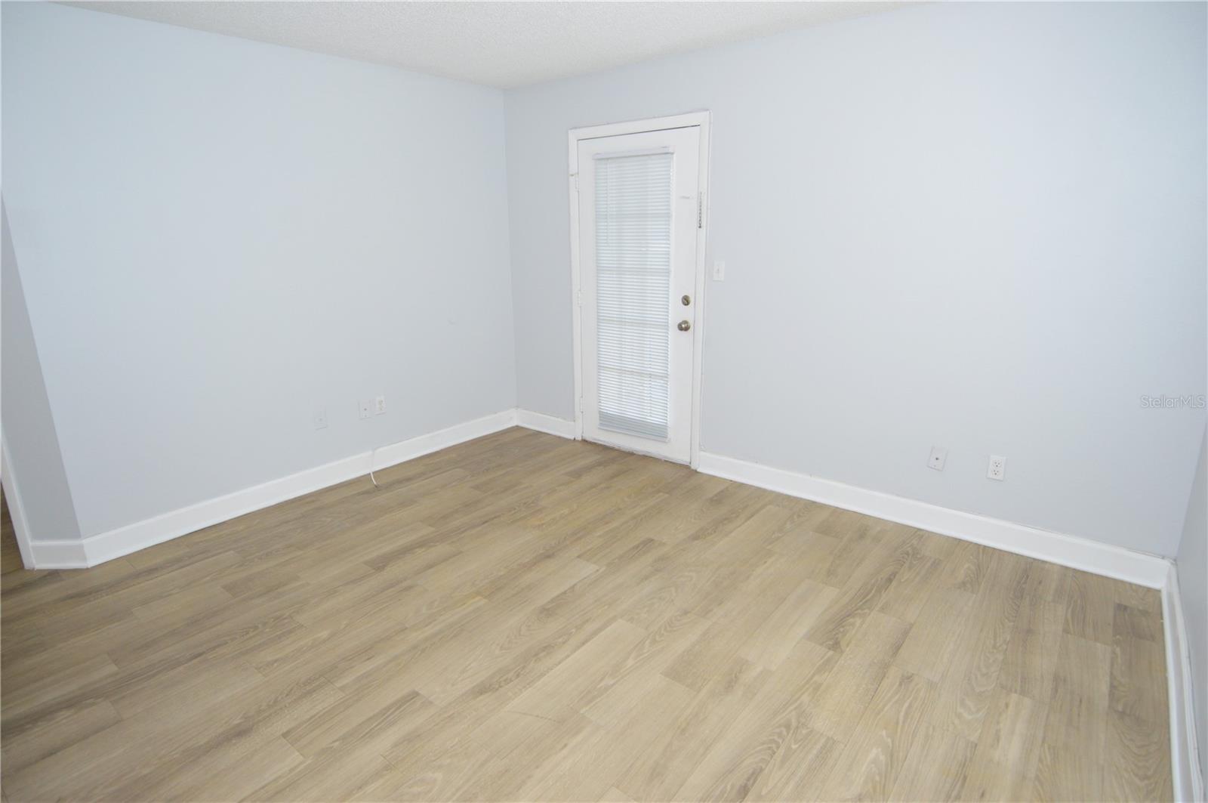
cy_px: 402
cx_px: 604
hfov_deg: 90.1
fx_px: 603
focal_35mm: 18
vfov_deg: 67.3
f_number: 4
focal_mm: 12
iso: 400
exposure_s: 1/60
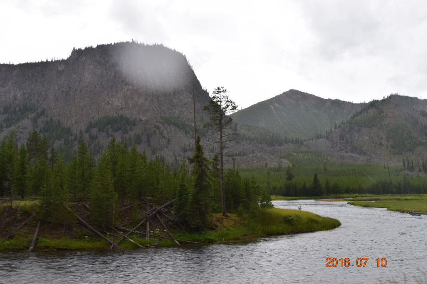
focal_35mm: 44
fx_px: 516
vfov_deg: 30.8
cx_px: 214
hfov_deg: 45.0
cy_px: 142
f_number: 10
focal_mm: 29
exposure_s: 1/250
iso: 400
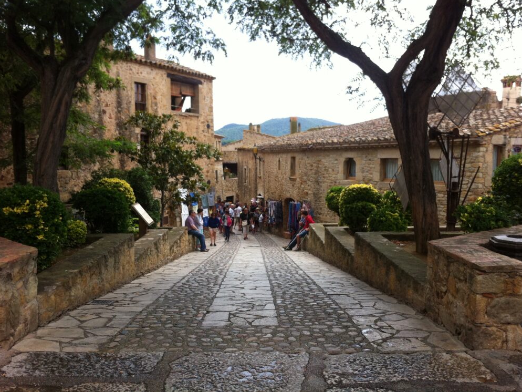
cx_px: 265
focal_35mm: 36
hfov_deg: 51.3
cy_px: 196
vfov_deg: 39.7
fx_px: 543
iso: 80
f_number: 2.8
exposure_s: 1/487
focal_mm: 3.85
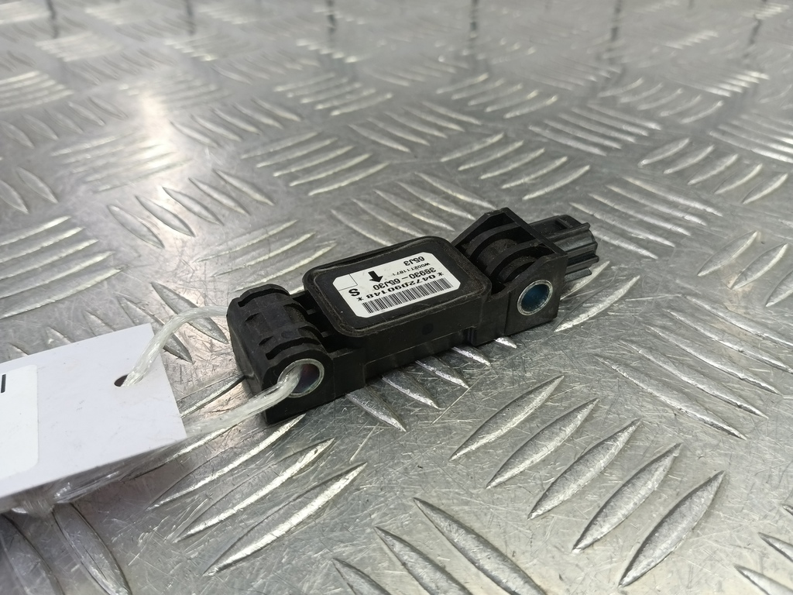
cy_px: 298
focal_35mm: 23
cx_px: 396
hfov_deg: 73.9
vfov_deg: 58.9
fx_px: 527
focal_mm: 4.11
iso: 120
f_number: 1.6
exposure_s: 1/50
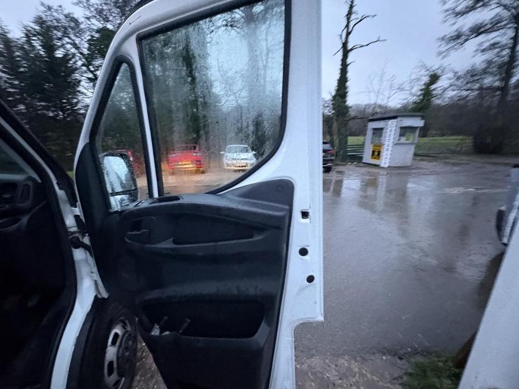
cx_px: 242
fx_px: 225
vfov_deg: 81.7
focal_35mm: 15
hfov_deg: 98.0
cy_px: 205
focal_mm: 2.22
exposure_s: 1/36
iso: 1000
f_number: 2.2
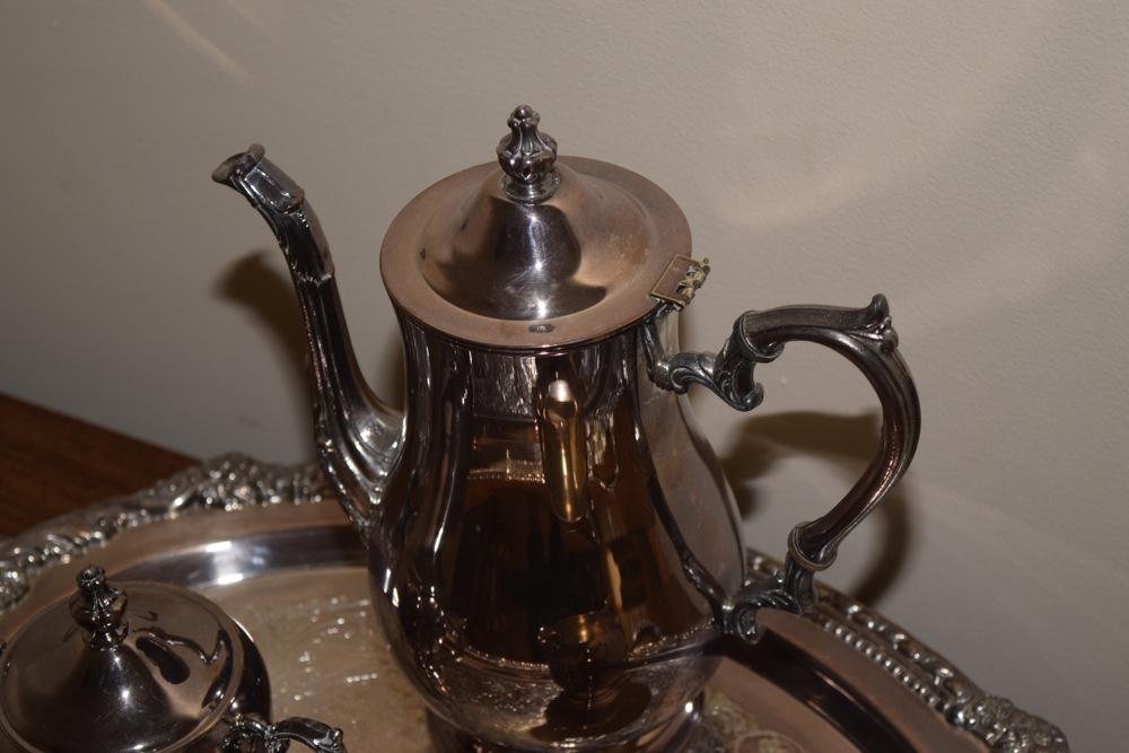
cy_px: 376
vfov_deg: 16.6
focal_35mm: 82
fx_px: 2587
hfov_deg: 24.6
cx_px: 564
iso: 400
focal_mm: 55
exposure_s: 1/60
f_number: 5.6
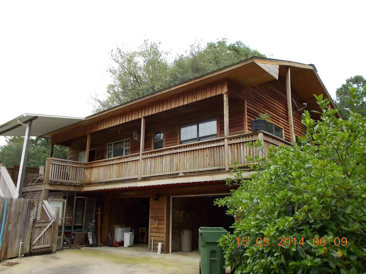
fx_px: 317
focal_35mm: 30
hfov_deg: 60.0
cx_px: 183
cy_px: 137
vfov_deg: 46.8
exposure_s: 1/200
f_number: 3.4
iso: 80
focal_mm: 5.3
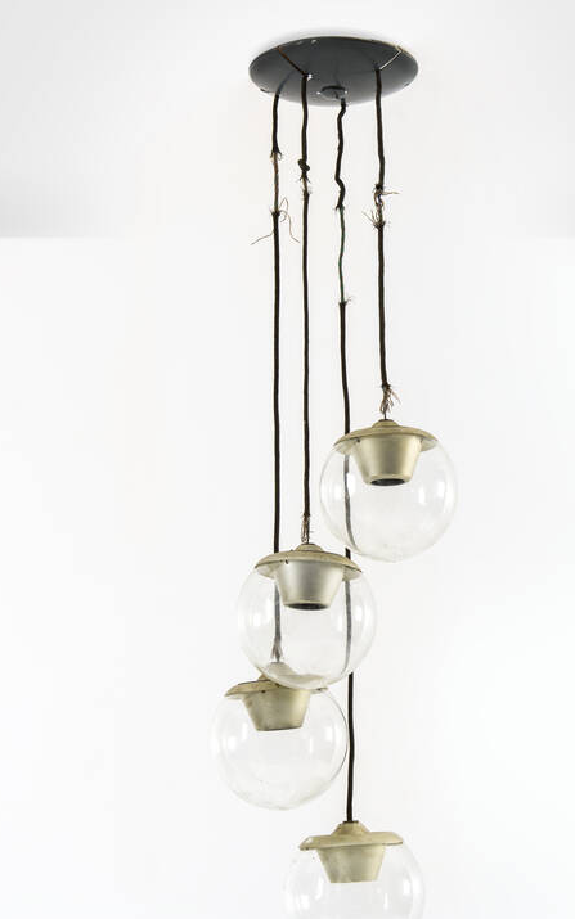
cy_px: 600
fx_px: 2005
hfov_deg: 16.3
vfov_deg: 25.7
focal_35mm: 80
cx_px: 341
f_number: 11
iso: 64
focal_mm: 52
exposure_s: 1/200
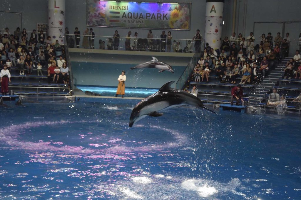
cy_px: 100
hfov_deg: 31.9
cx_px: 150
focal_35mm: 63
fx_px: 527
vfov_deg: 21.6
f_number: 5
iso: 1250
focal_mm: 23.6
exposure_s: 1/160
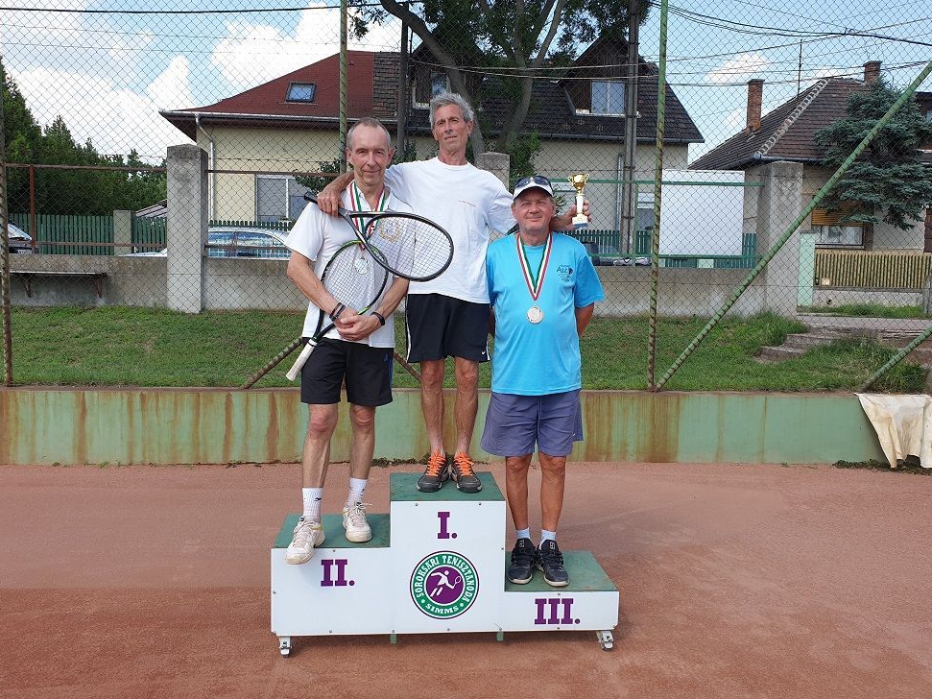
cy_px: 348
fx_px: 727
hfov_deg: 65.3
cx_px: 450
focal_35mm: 27
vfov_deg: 51.3
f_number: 2.4
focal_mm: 4.3
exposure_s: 1/736
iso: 50
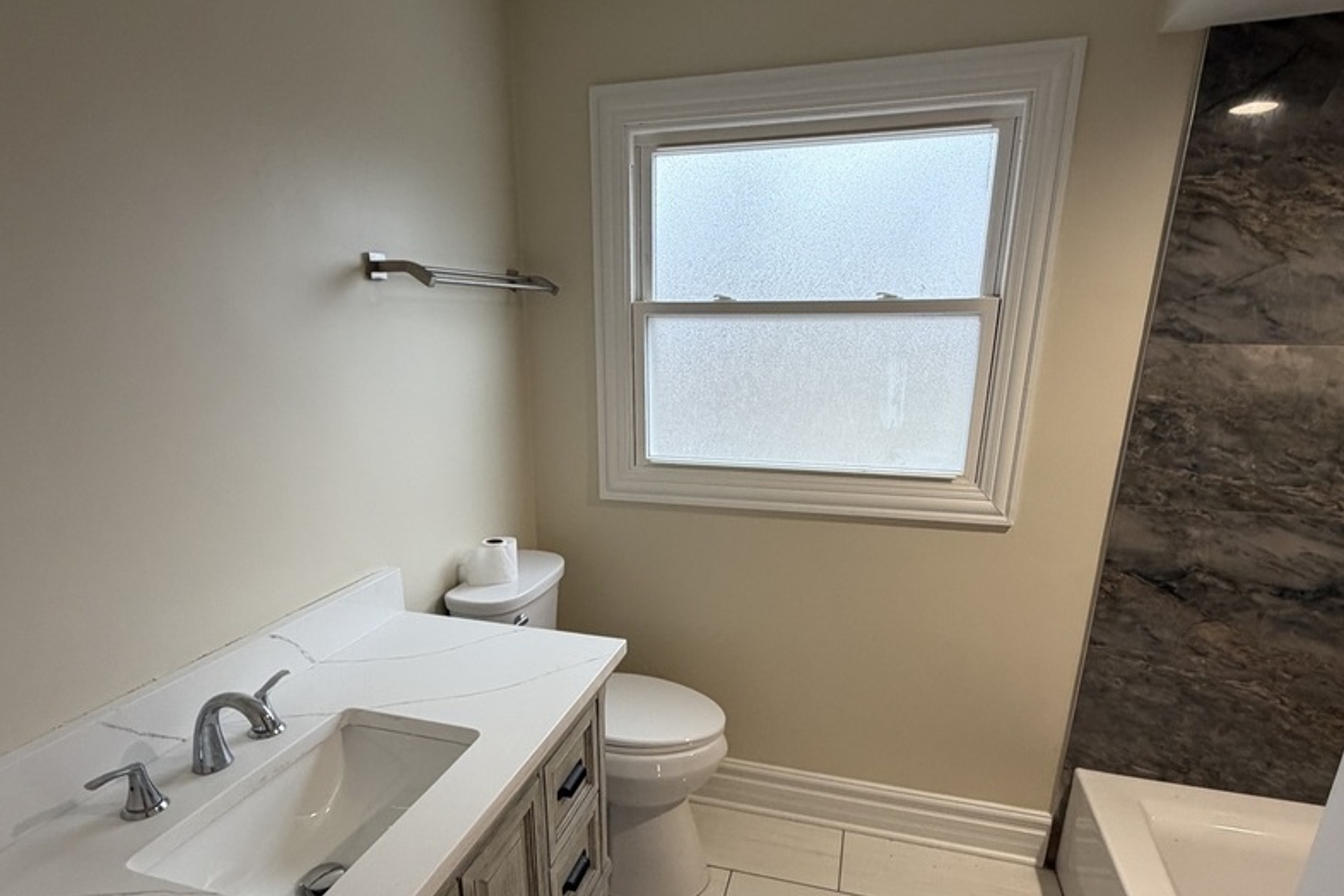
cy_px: 561
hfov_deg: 84.0
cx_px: 658
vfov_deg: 61.1
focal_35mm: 20
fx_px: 747
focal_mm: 2.22
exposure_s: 1/120
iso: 250
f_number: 2.2
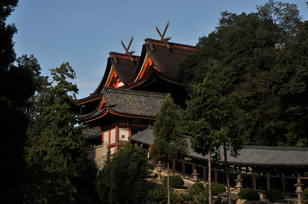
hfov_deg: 19.5
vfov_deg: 13.0
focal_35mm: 105
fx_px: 897
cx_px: 154
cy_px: 102
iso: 200
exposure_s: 1/500
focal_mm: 70
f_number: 11
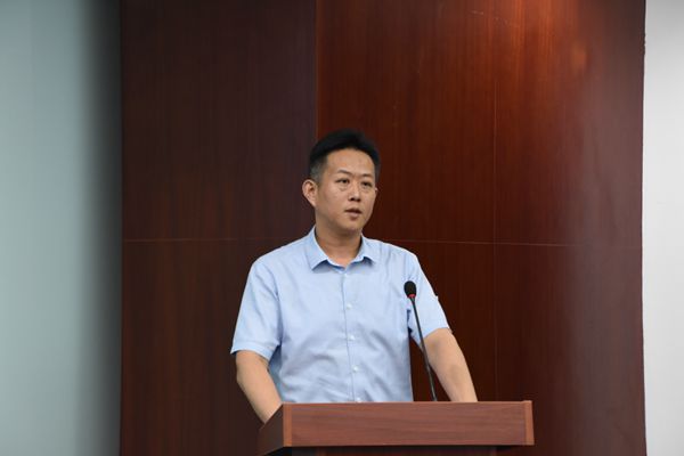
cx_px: 342
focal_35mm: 117
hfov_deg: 17.5
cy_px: 228
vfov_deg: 11.7
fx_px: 2223
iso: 1600
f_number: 5.3
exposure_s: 1/60
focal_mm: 78
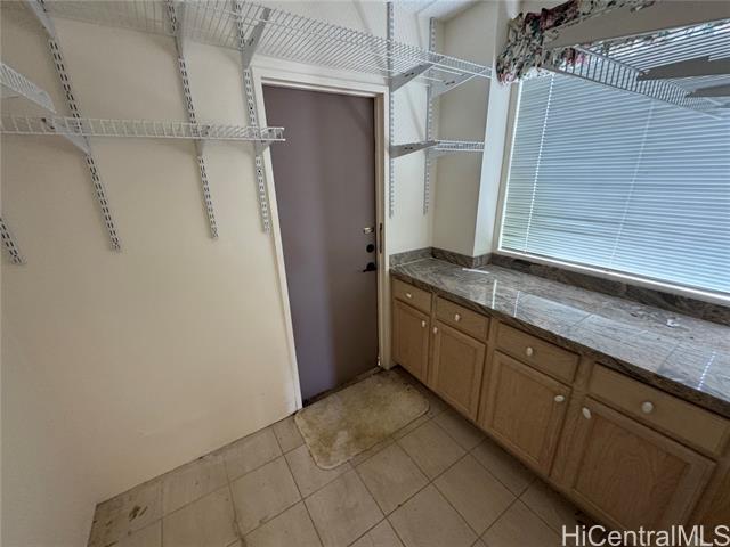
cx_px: 365
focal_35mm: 14
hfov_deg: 102.1
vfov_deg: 85.7
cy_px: 274
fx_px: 295
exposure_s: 1/60
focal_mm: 2.22
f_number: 2.2
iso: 500
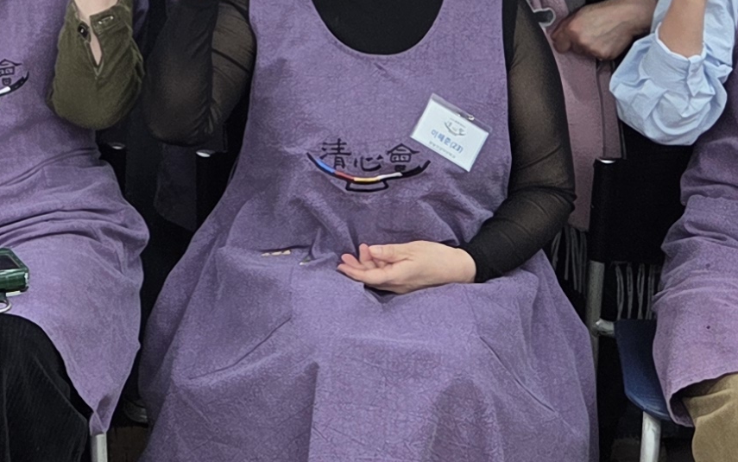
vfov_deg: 11.2
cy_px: -149
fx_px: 2294
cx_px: -9
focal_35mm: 114
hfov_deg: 17.8
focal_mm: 5.4
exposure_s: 1/120
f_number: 1.8
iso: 80
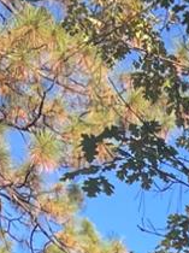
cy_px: 836
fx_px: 1357
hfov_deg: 7.0
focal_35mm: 186
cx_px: 592
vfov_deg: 8.4
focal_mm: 4.2
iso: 32
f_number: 1.6
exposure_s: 1/540
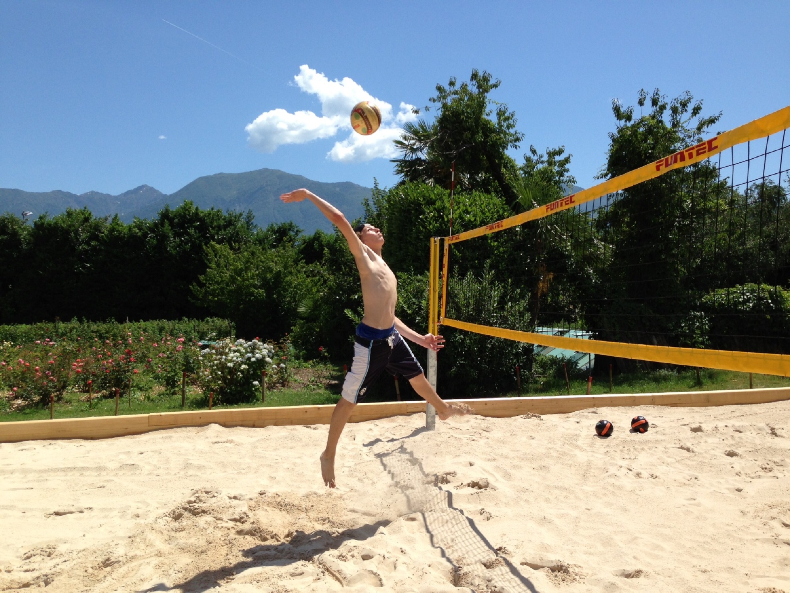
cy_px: 296
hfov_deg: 55.4
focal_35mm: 33
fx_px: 753
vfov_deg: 42.9
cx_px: 395
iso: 50
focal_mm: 4.13
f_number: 2.4
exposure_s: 1/1869
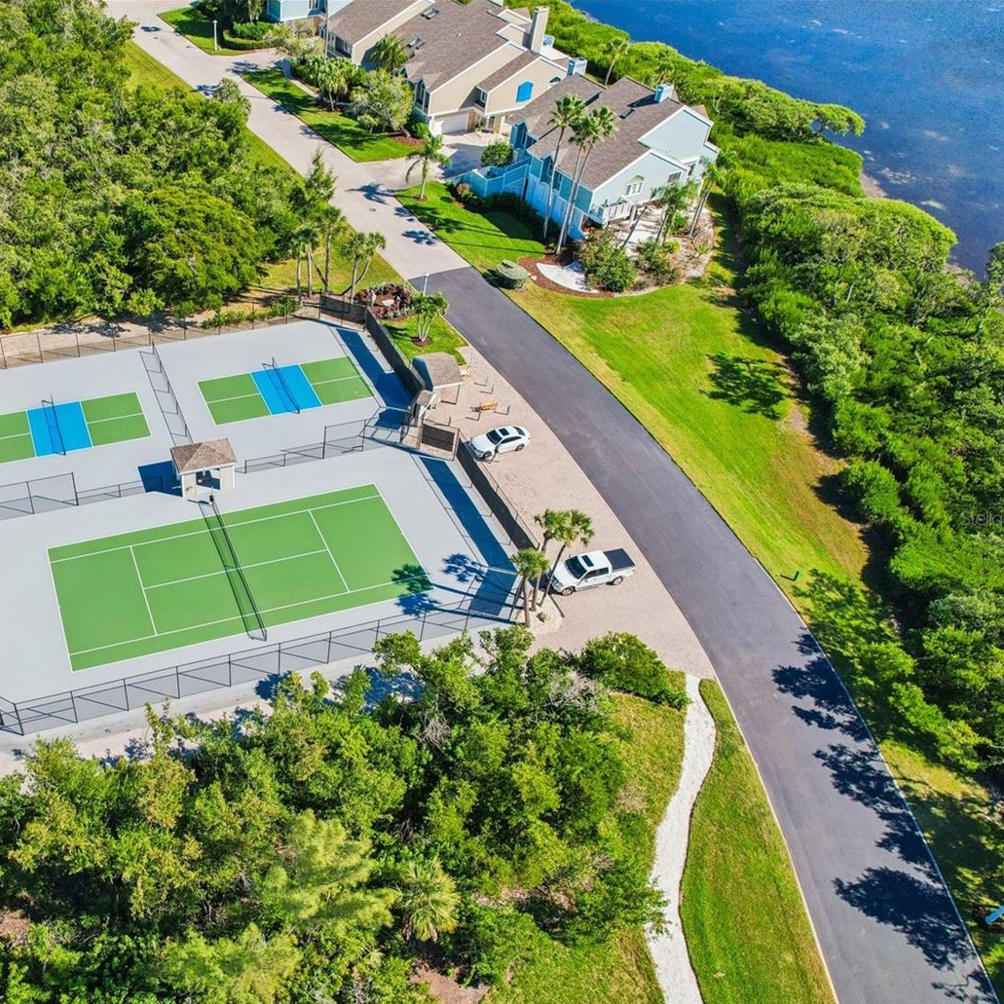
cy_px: 518
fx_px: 952
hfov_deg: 53.4
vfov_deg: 55.6
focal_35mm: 29
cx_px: 268
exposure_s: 1/2000
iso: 140
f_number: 2.8
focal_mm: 8.4
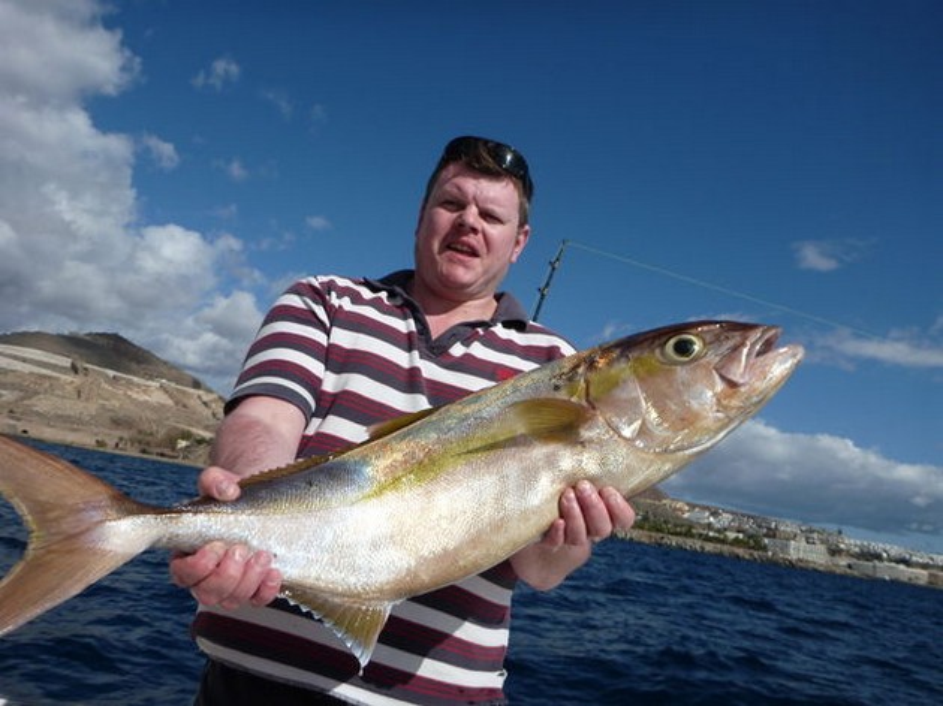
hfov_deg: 63.5
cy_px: 353
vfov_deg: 49.7
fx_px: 762
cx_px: 472
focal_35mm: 28
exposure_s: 1/200
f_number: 10
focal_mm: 4.9
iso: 100
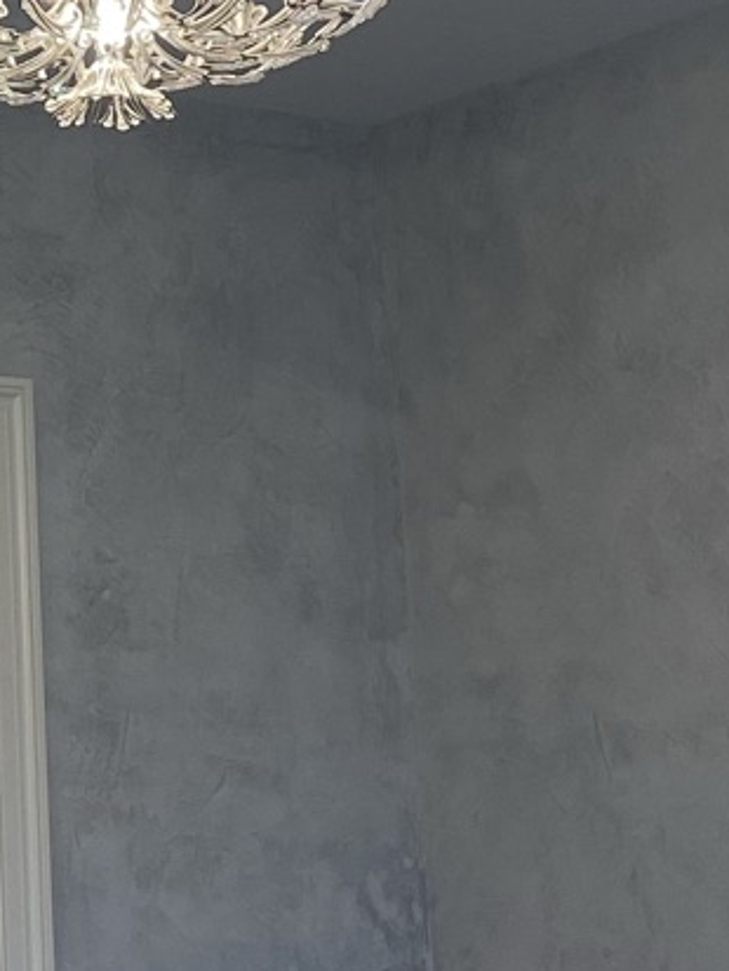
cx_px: 12
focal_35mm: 129
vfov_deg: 14.6
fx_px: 3620
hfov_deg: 11.4
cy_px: -334
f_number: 1.8
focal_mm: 4.25
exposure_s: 1/120
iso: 50
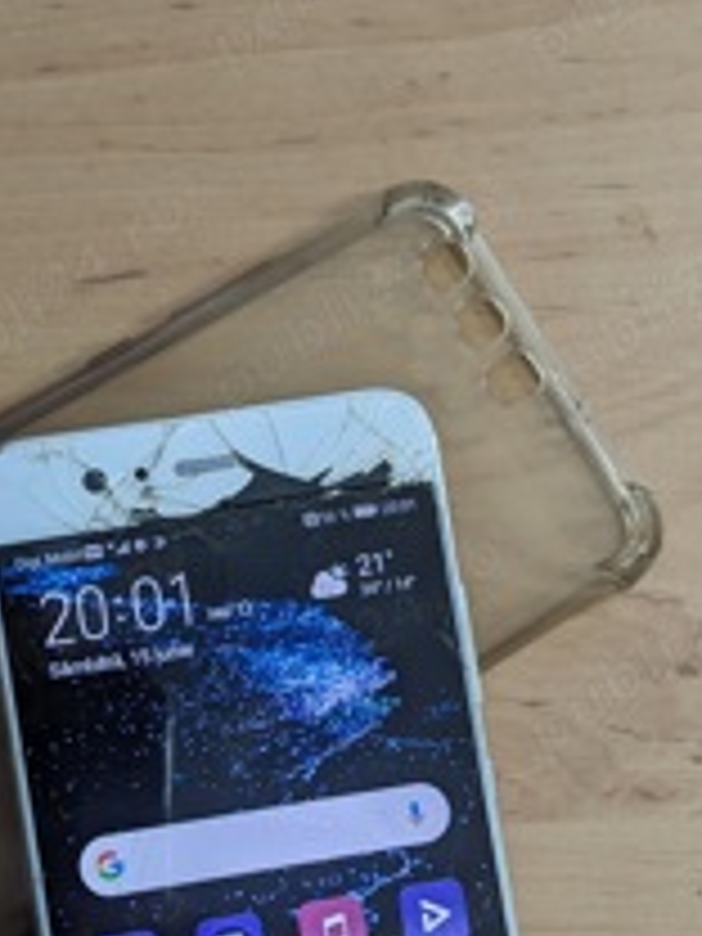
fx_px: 1406
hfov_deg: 27.7
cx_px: 198
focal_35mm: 52
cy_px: 720
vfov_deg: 35.8
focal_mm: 4.38
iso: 148
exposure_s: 1/99.9
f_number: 1.73
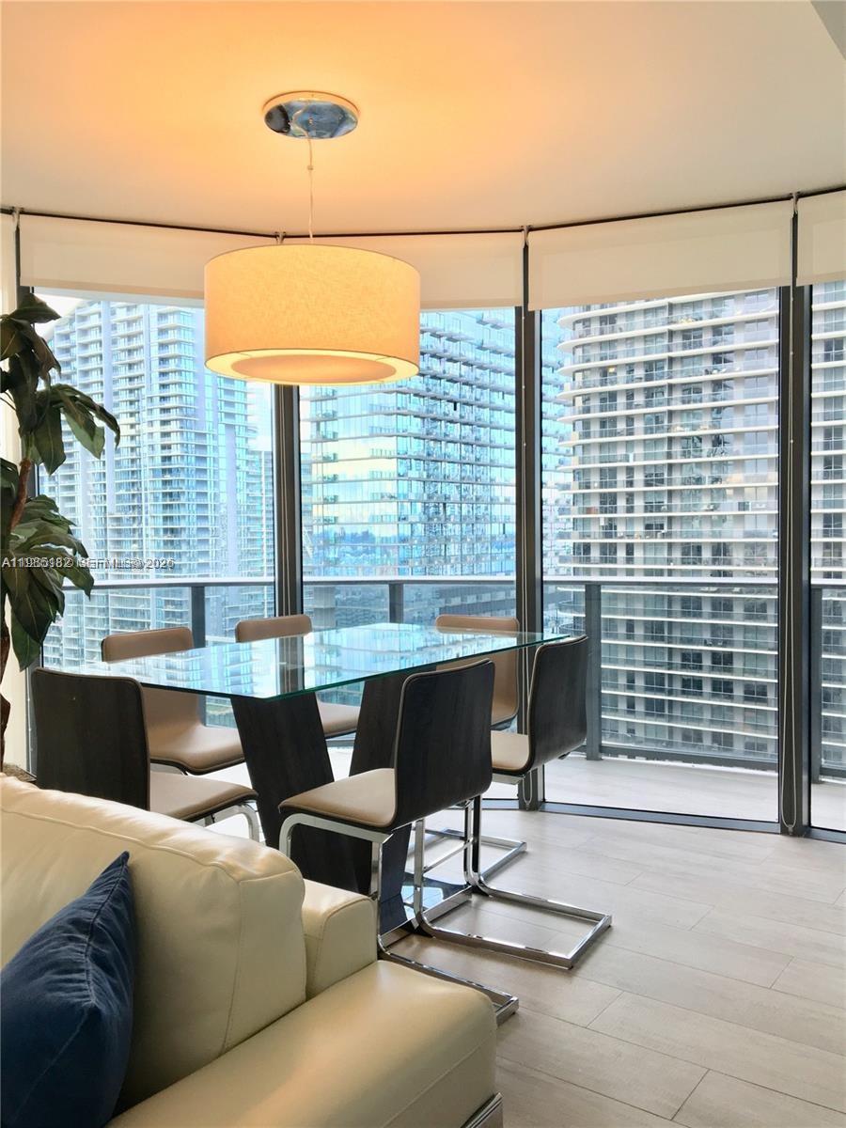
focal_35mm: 29
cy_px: 564
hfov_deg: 48.2
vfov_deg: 61.7
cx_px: 423
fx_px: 945
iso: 40
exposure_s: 1/30
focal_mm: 4.15
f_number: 2.2
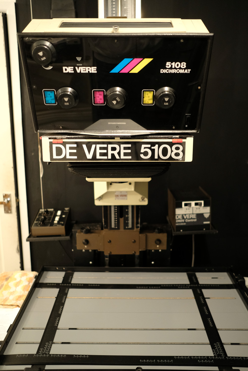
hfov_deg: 37.9
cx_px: 124
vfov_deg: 54.4
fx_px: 362
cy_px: 186
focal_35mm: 35
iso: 1600
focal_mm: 23
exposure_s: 1/80
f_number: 2
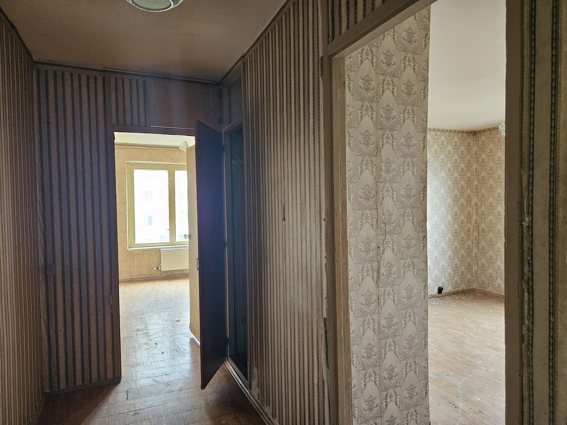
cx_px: 284
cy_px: 212
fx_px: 377
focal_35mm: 23
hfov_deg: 73.9
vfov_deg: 58.9
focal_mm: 5.4
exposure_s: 1/100
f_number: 1.8
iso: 640
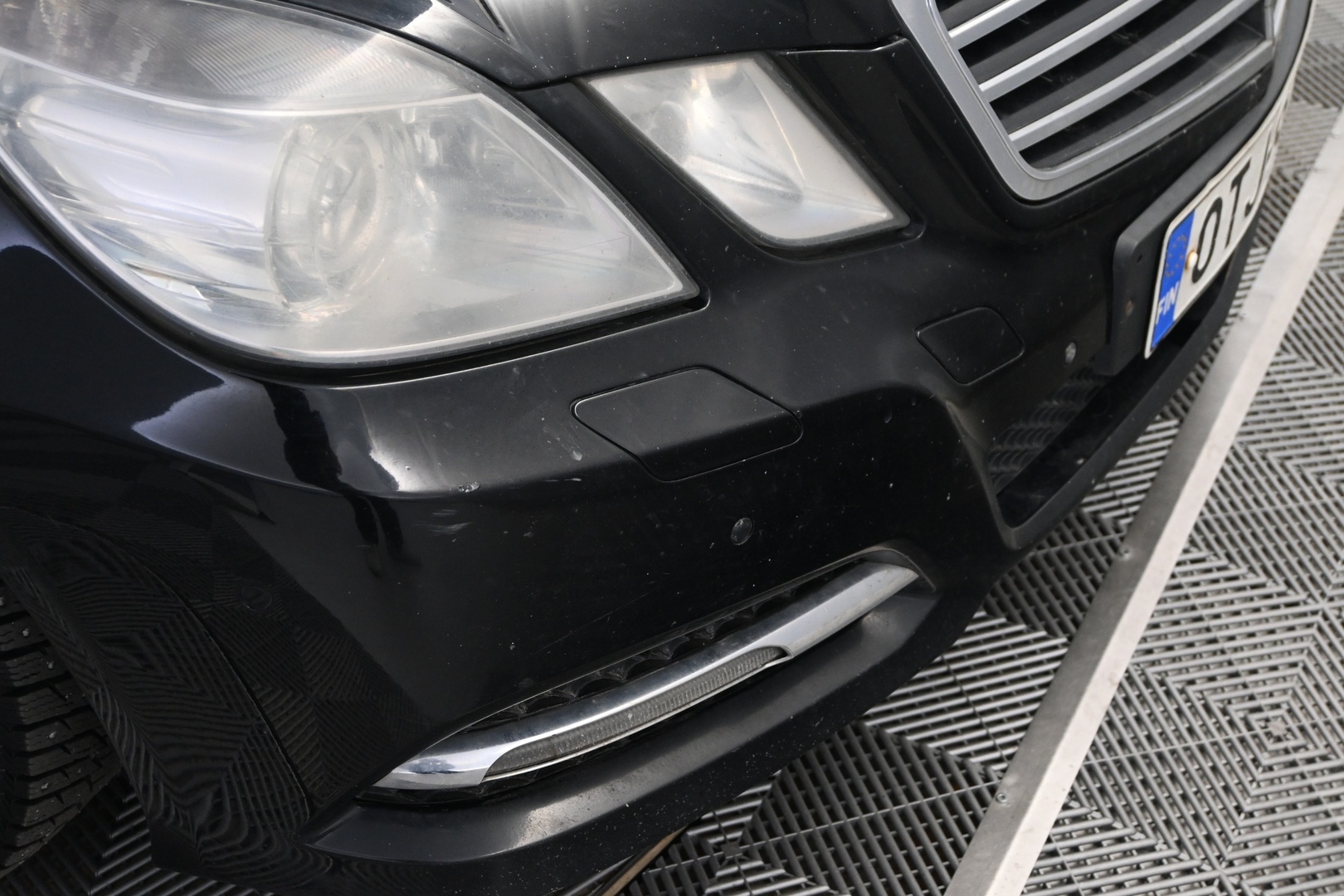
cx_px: 672
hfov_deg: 36.9
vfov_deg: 25.1
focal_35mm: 54
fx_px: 2016
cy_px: 448
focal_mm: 36
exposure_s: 1/30
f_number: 5.3
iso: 1600
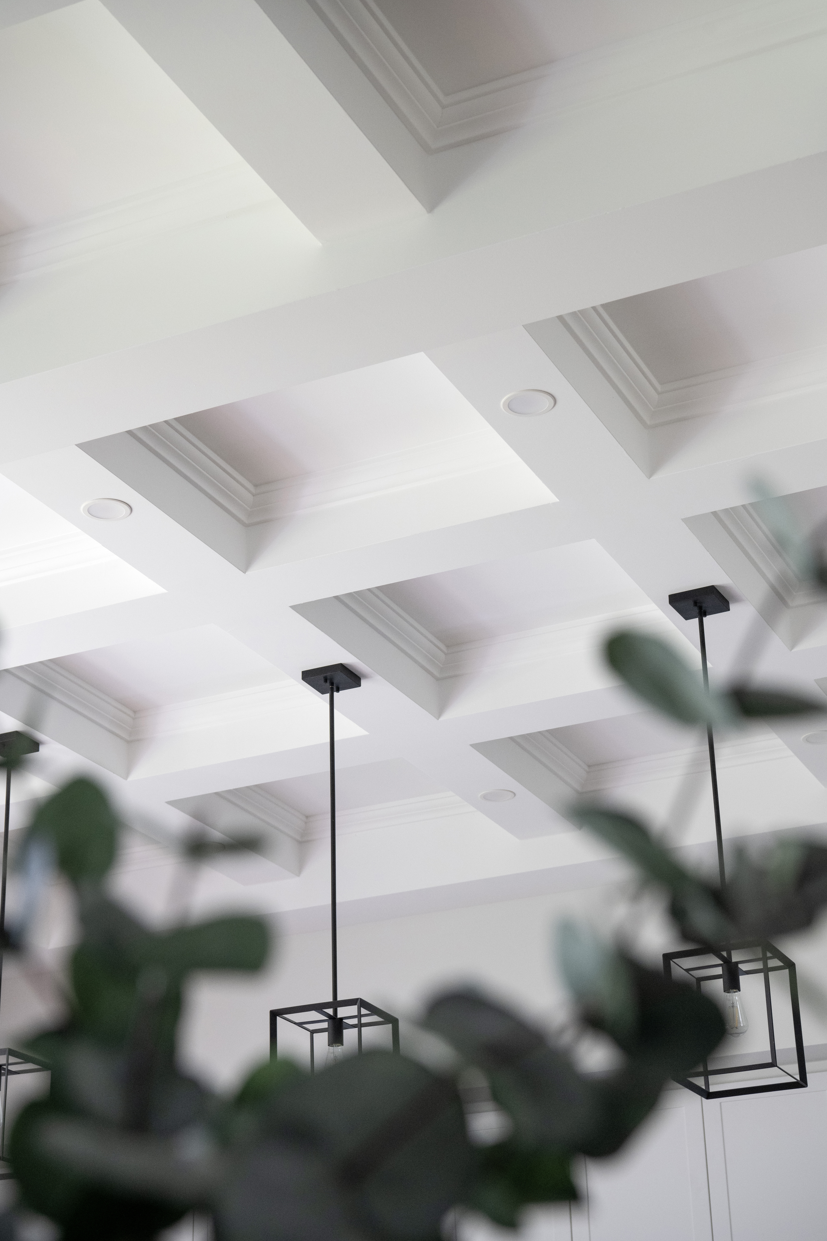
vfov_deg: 32.9
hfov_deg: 22.3
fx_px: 2102
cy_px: 621
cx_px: 410
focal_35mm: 61
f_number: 7.1
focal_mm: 60
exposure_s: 1/200
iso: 1250
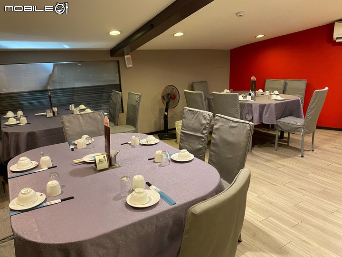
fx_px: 257
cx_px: 171
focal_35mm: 26
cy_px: 128
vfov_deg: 53.1
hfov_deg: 67.3
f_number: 1.8
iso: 400
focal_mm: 4.25
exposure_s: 1/60
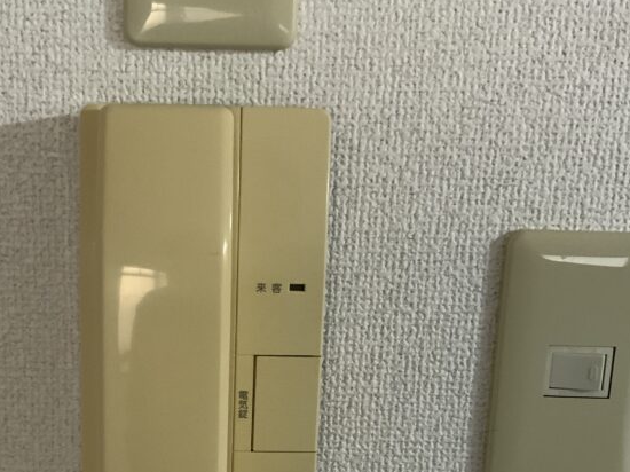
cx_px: 215
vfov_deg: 26.5
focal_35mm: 54
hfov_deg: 35.2
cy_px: 379
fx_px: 982
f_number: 1.8
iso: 200
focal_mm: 3
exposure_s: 1/40
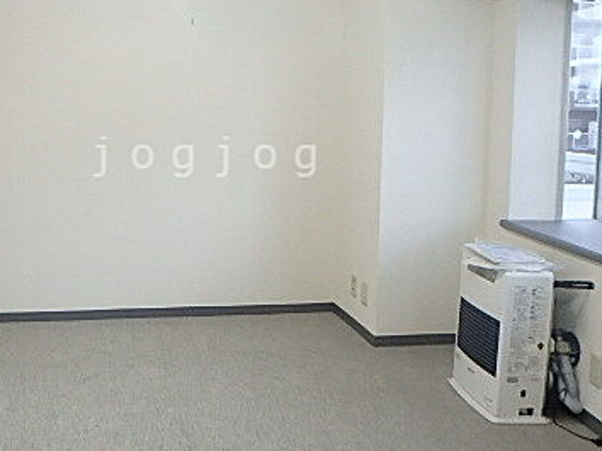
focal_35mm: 38
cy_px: 157
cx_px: 209
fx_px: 660
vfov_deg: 37.3
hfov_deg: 48.3
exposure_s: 1/30
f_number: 3.5
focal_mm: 3.7
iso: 500
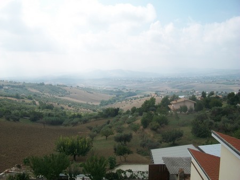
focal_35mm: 32
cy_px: 90
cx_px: 120
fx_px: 222
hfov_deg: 56.8
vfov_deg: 44.2
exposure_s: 1/400
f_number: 5.5
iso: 80
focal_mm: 5.7
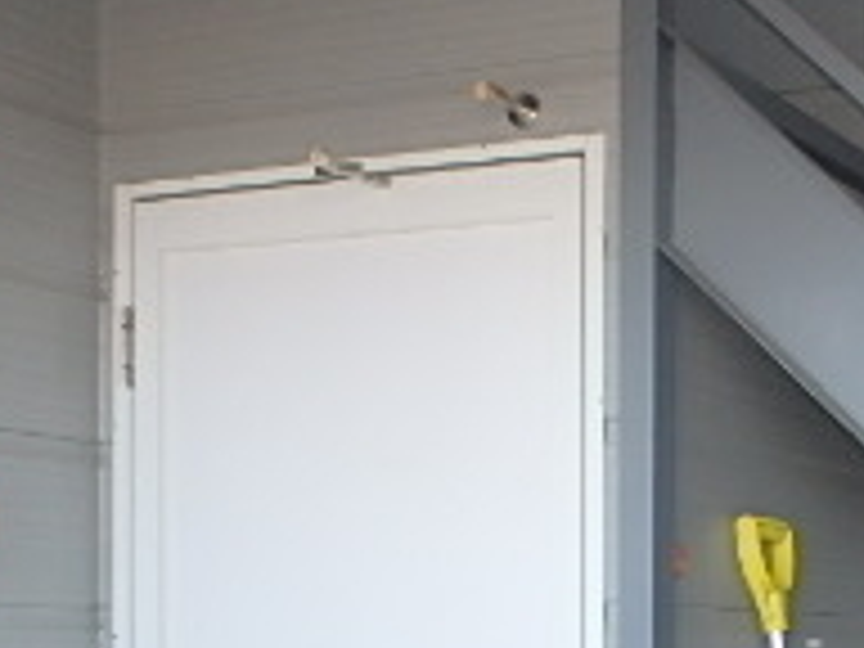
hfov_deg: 24.6
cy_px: 693
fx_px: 1747
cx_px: 1094
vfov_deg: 20.2
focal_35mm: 70
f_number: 3.5
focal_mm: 3.7
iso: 160
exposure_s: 1/60
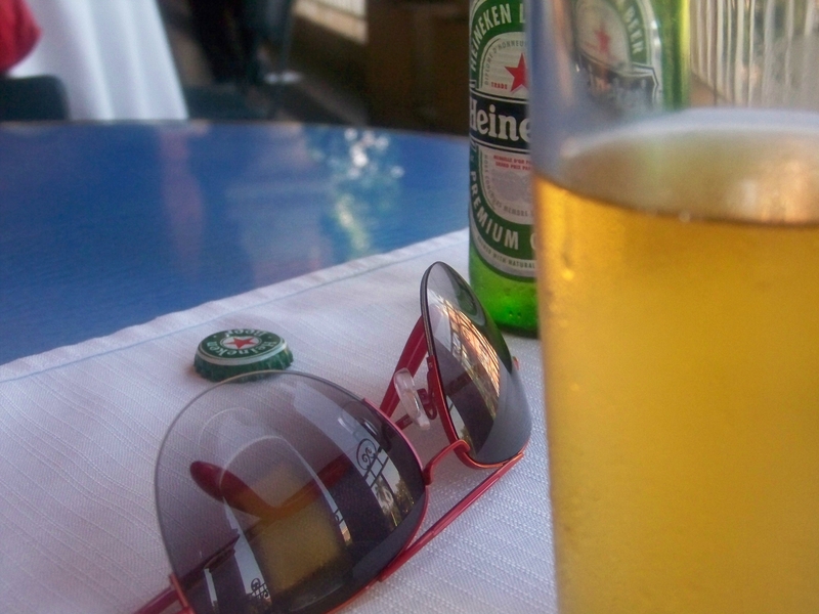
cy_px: 307
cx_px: 410
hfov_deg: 37.5
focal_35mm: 51
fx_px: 1207
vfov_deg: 28.6
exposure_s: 1/500
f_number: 3.2
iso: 400
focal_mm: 10.5
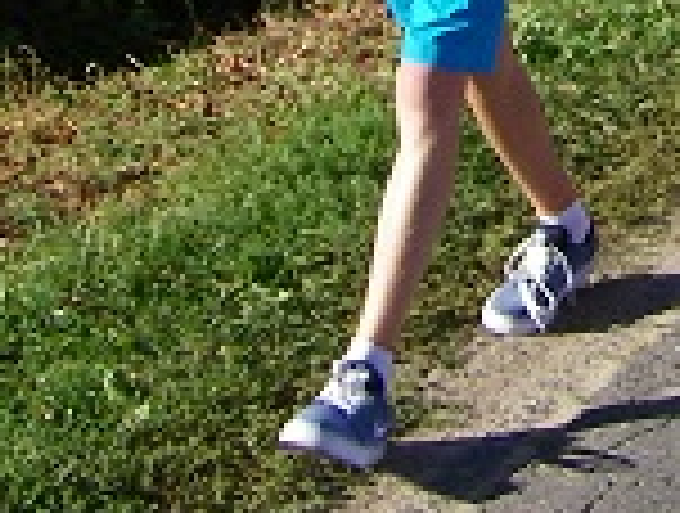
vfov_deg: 9.3
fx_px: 2914
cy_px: -585
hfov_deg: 12.4
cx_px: 1117
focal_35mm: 148
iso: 80
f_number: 7
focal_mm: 5
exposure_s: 1/160
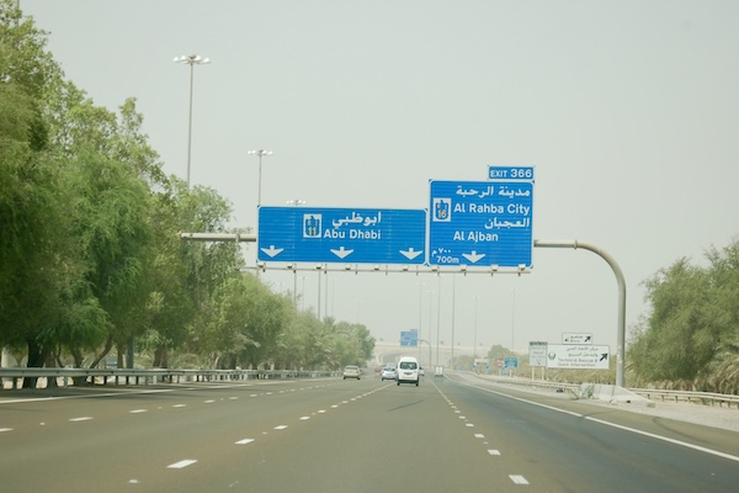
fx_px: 2463
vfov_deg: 11.4
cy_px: 246
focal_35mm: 120
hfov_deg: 17.1
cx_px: 370
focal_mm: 80
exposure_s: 1/640
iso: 200
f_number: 6.3
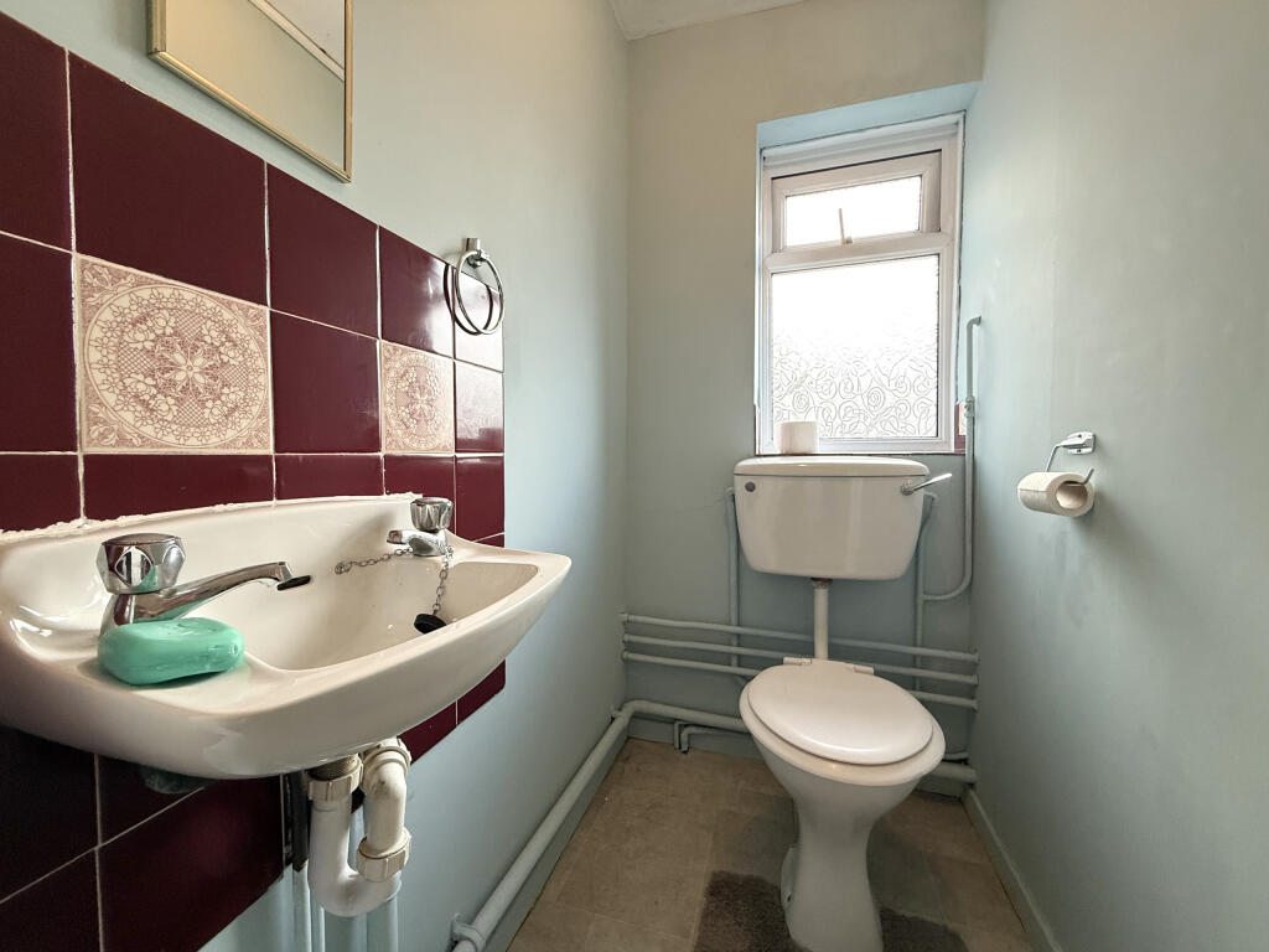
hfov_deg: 102.1
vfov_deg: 85.7
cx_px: 634
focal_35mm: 14
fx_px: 513
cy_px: 476
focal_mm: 2.22
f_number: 2.2
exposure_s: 1/100
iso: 160
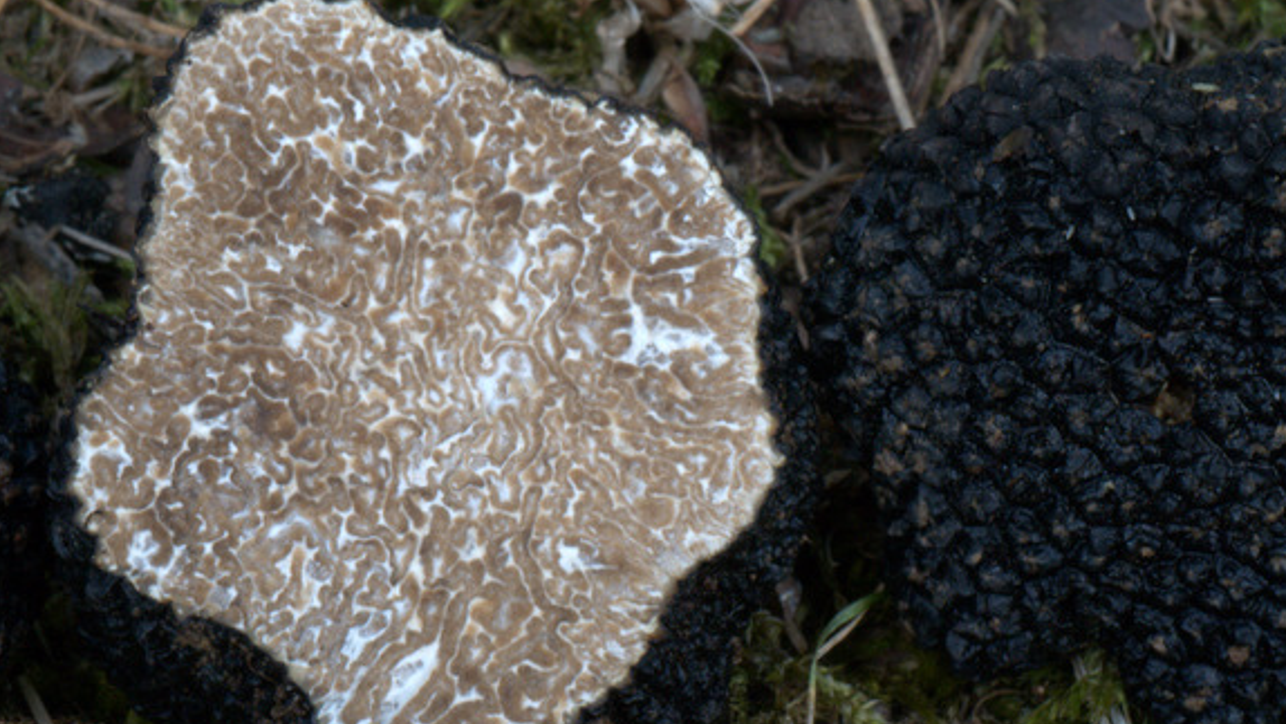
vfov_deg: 11.5
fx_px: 3581
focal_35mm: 105
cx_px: 636
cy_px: 461
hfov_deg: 20.4
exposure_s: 1/8
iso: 640
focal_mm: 60
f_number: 36
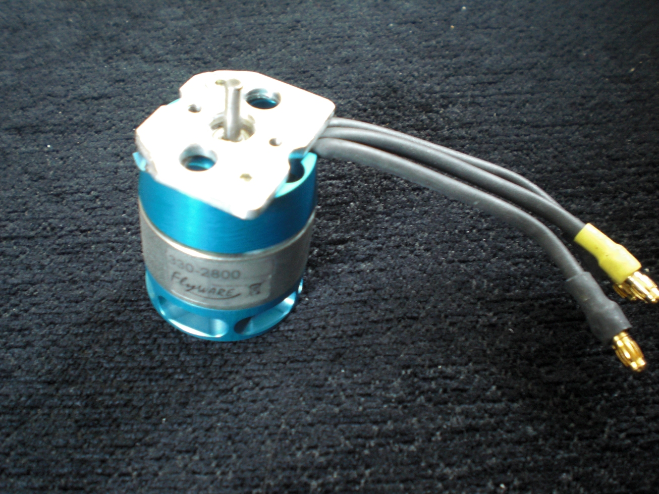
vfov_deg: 37.7
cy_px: 247
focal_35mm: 38
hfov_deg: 49.0
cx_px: 330
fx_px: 723
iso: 200
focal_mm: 6.3
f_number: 3.1
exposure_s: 1/4
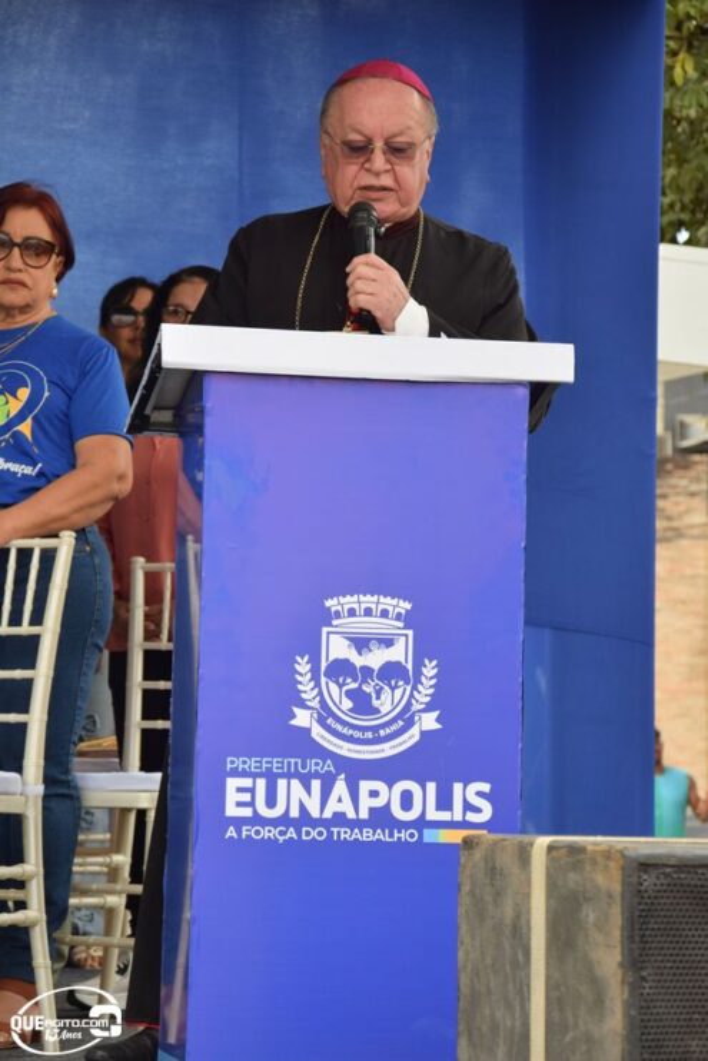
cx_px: 354
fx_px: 3538
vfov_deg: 17.1
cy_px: 530
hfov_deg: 11.4
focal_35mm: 120
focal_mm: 80
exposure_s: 1/250
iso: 400
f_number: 5.3
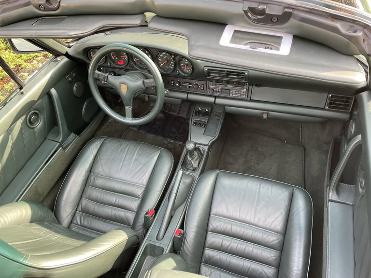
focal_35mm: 26
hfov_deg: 67.3
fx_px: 279
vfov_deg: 53.1
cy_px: 139
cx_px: 186
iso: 50
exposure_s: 1/121
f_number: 1.6
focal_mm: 4.2
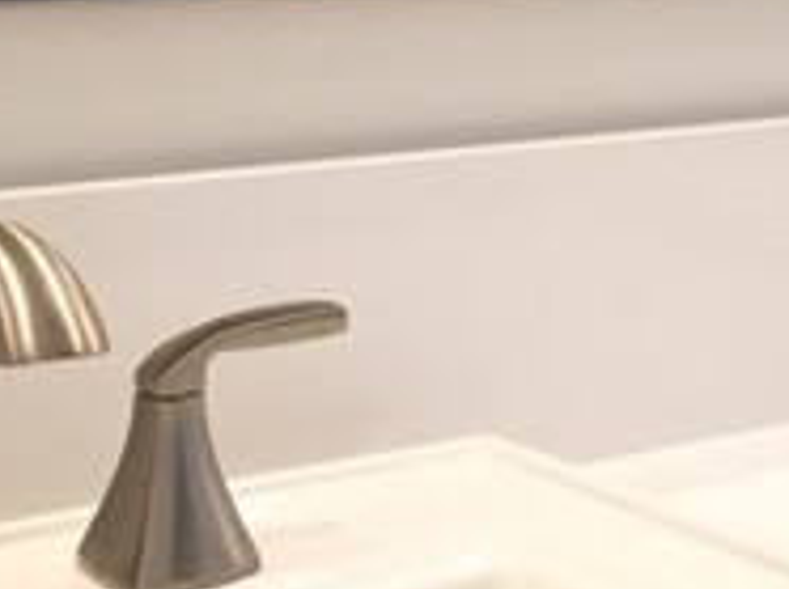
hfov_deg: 19.2
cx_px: 764
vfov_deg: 14.6
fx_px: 2276
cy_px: 47
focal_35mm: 100
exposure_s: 1/30
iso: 40
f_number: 2.2
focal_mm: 4.15
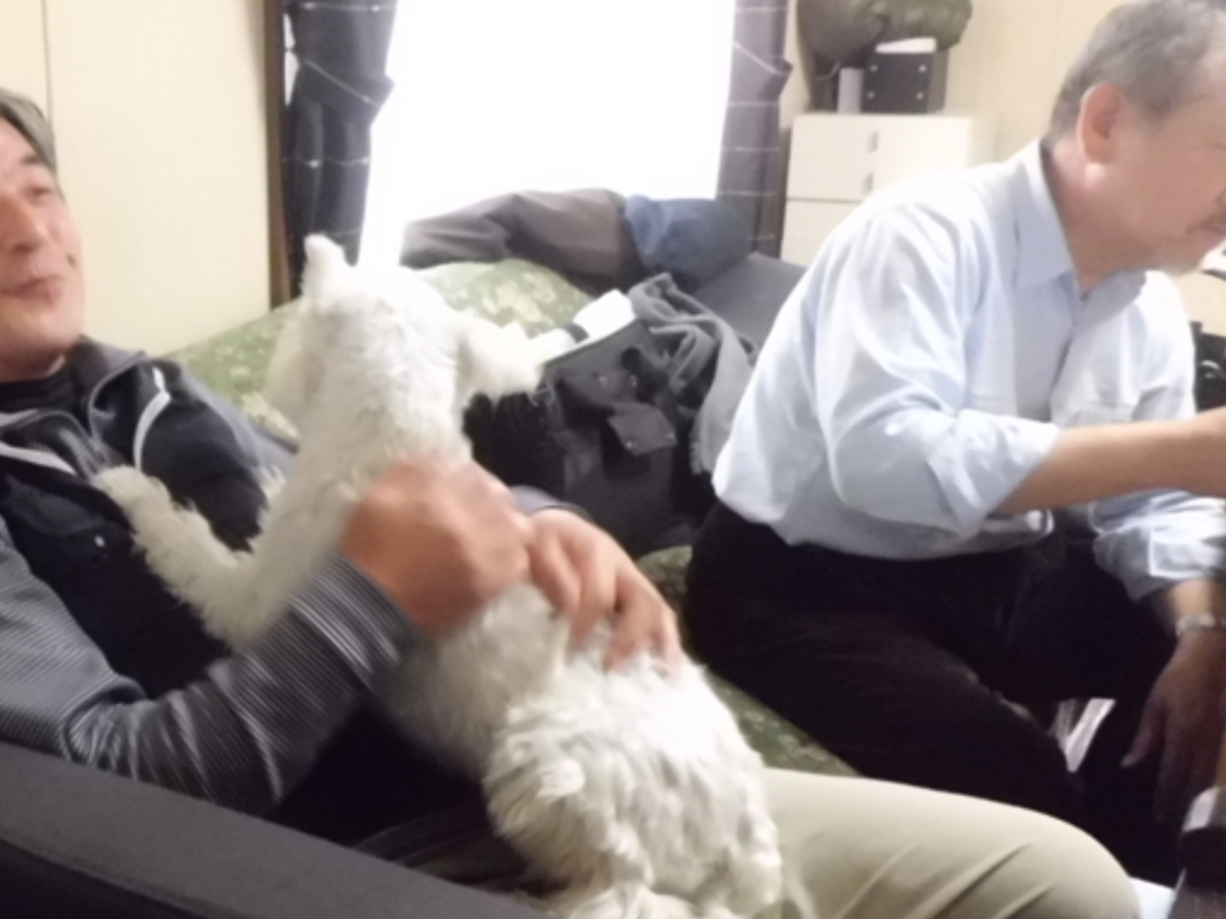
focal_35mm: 41
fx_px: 1452
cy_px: 542
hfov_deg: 44.0
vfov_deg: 35.0
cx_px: 276
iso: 800
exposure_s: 1/20
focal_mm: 4.7
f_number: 2.8
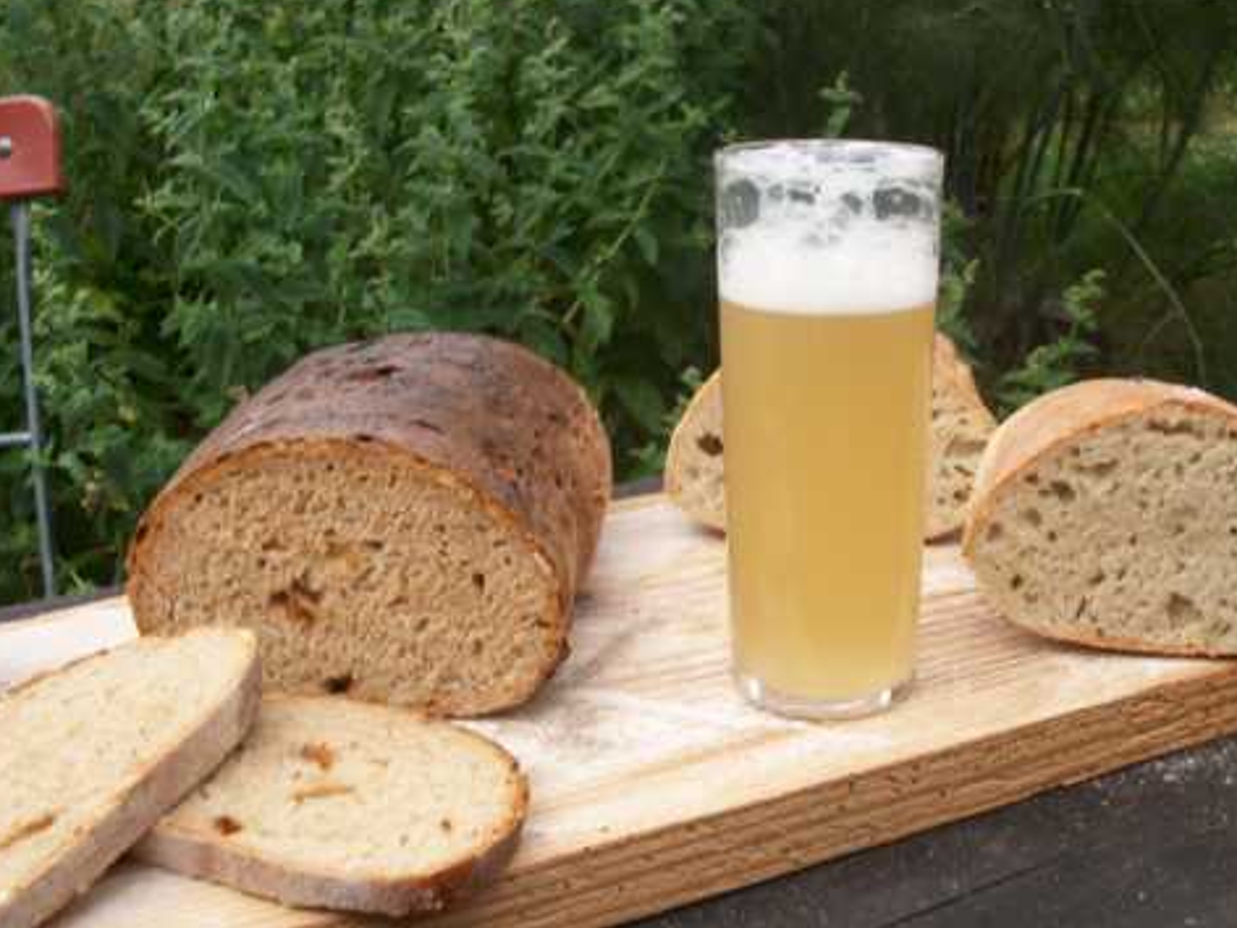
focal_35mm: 42
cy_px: 469
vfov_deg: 34.3
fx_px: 1501
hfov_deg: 44.5
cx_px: 765
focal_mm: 5.7
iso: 80
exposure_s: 1/71.5
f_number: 8.8
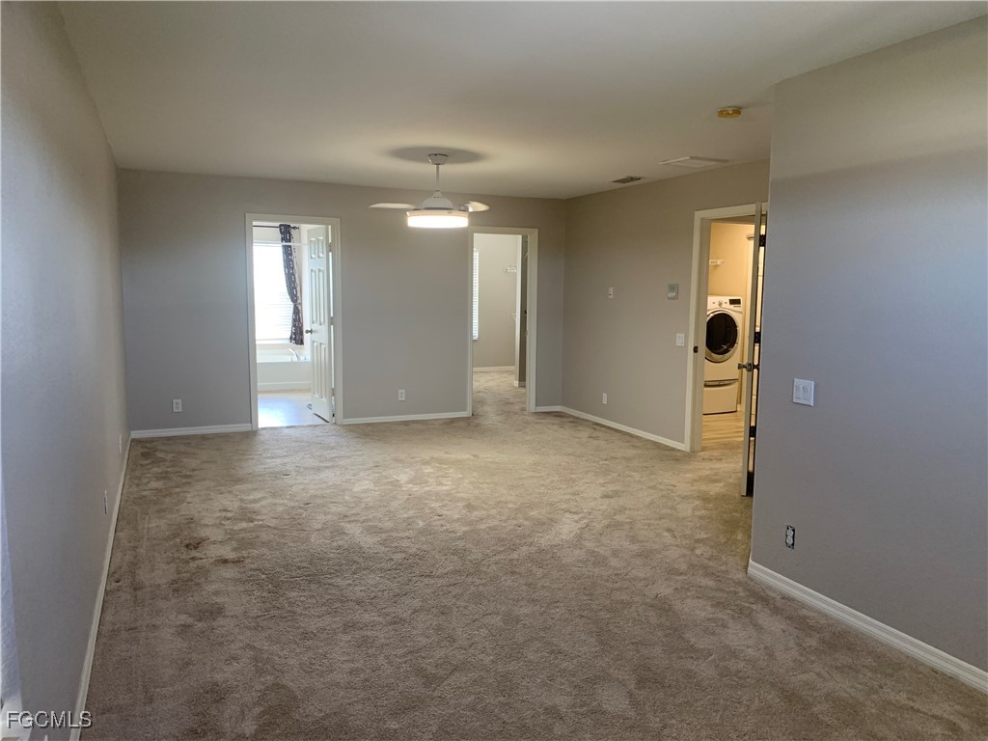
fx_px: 742
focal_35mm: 26
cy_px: 370
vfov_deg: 53.1
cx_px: 494
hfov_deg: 67.3
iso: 125
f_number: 1.8
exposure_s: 1/60
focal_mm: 4.25
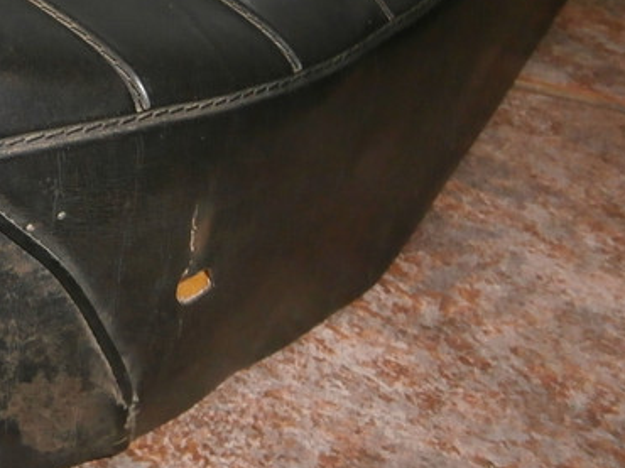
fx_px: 1353
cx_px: -46
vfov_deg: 19.3
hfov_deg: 24.4
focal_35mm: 75
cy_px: 69
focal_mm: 4.7
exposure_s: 1/30
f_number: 2.8
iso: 200
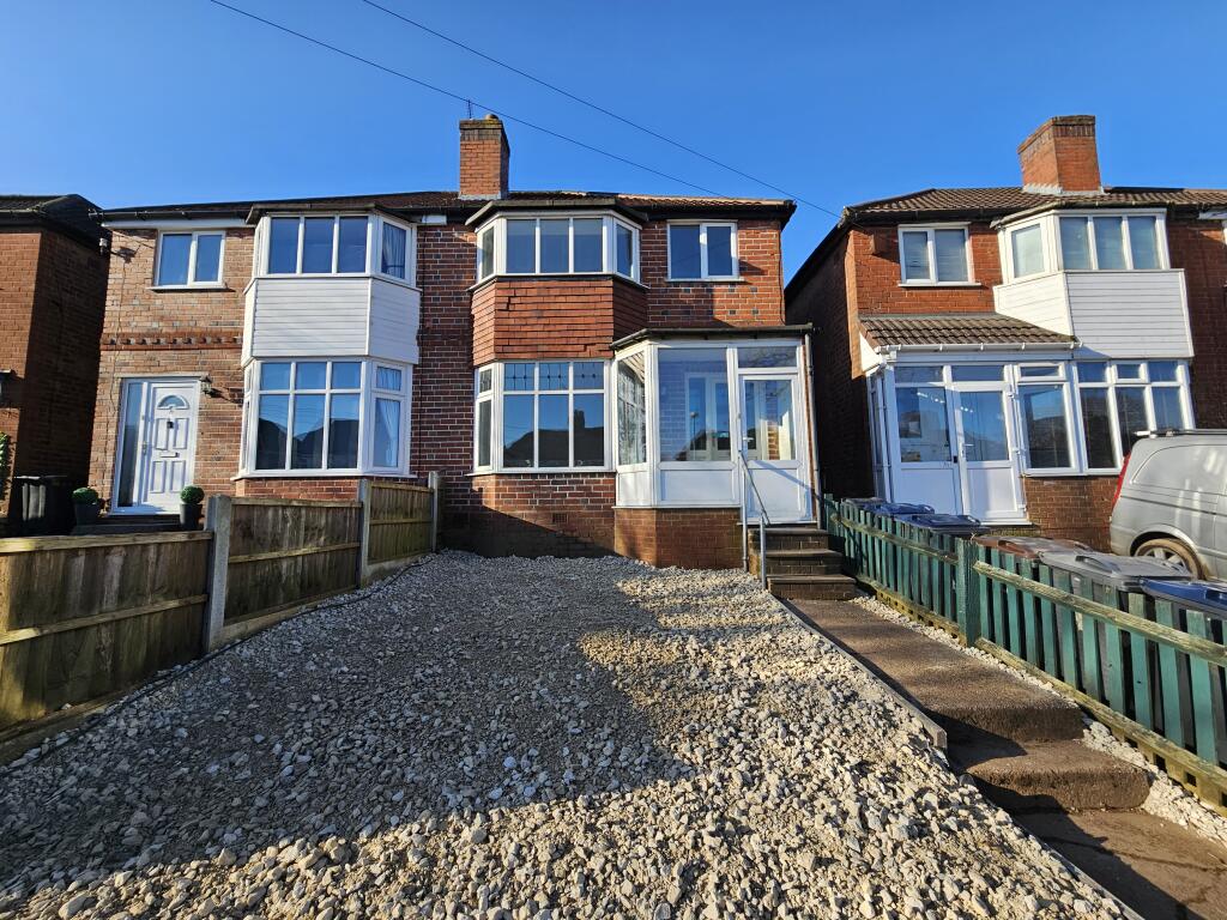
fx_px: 461
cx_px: 614
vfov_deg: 89.9
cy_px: 460
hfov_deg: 106.2
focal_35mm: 13
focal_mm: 2.2
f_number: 2.2
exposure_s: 1/997
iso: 50
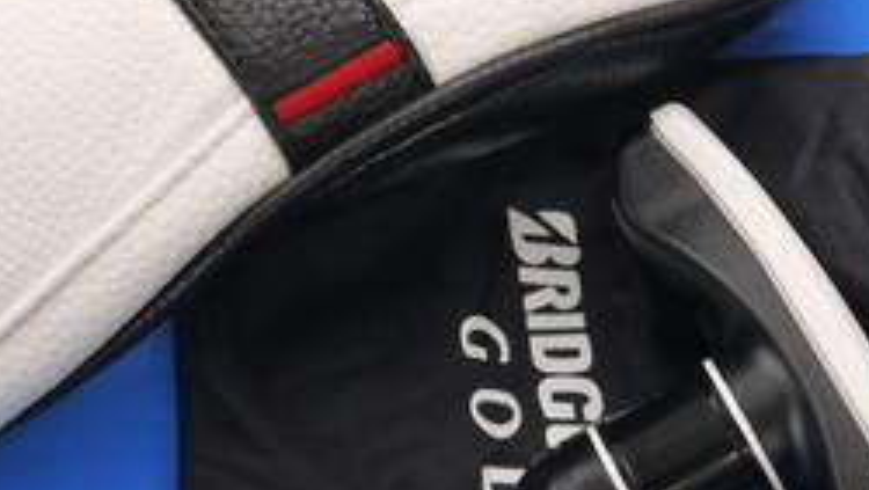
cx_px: 473
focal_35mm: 117
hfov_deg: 18.3
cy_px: 87
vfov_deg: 10.3
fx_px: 2698
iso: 200
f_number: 4.3
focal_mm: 21
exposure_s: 1/60
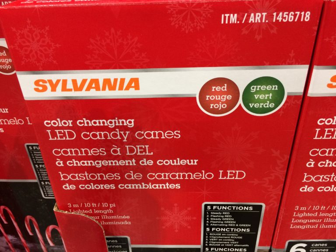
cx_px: 168
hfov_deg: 61.7
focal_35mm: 29
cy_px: 126
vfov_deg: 48.2
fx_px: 281
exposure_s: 1/33
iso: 200
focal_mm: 4.15
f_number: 2.2
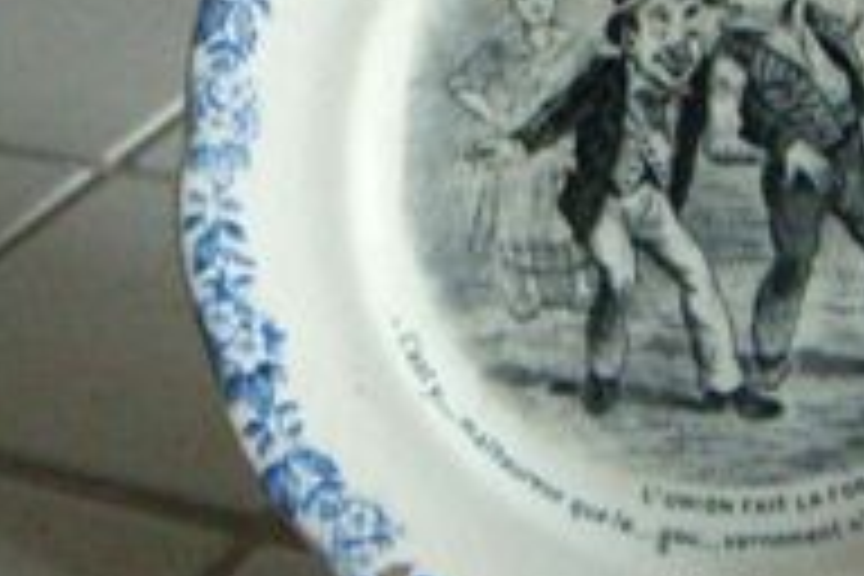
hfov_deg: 20.5
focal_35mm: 99
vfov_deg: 13.8
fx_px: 2376
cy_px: 126
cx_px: 630
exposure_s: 1/40
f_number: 2.7
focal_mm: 6.2
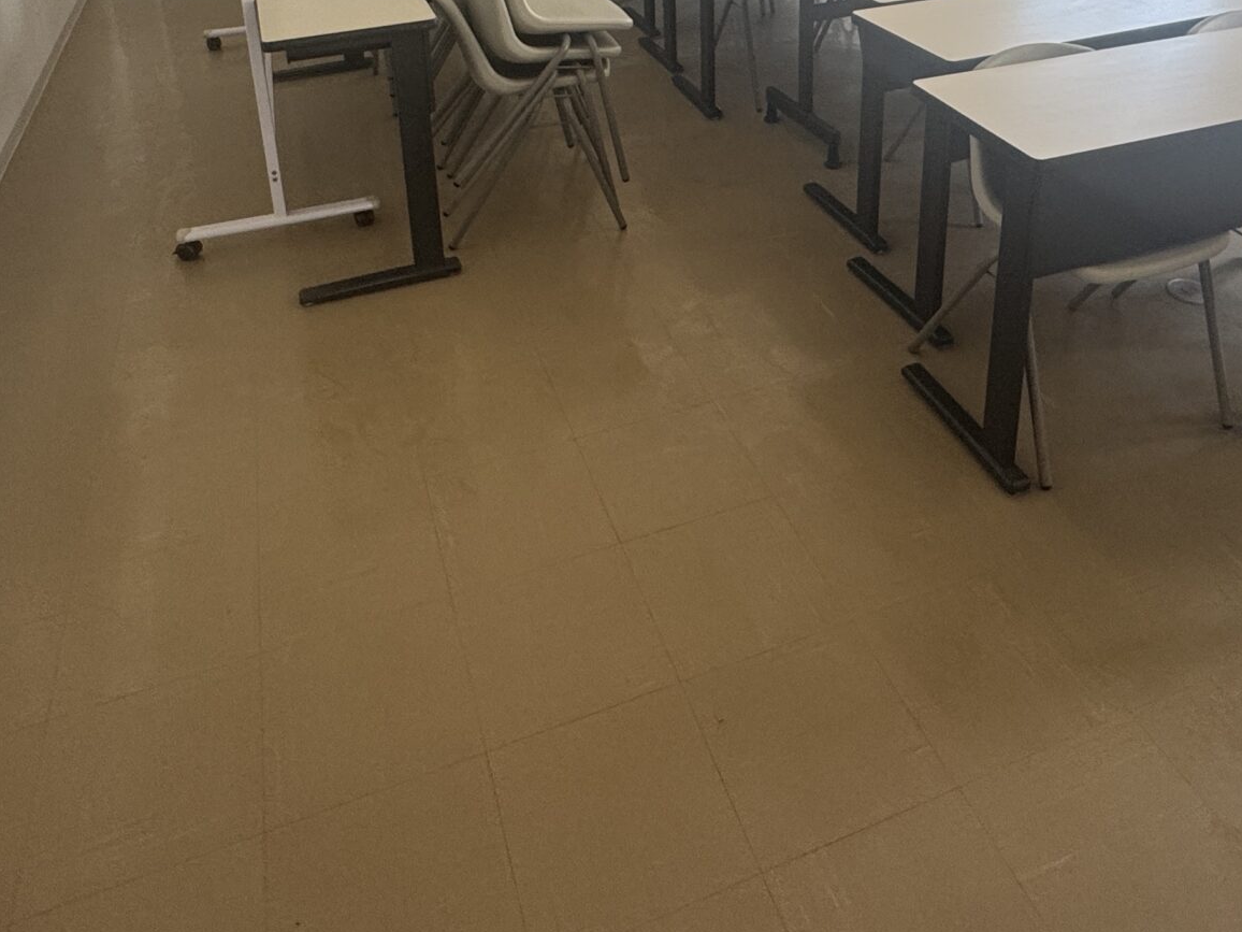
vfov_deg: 40.5
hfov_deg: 58.2
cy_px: 25
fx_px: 1112
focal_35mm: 31
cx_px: 702
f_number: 2.2
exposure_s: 1/99
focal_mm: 2.22
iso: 160
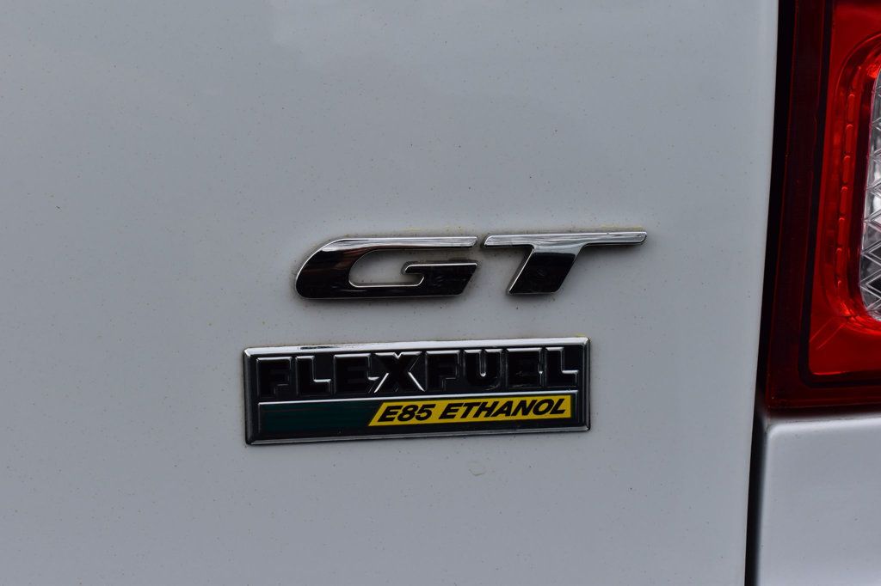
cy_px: 293
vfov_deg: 23.8
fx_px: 1394
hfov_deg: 35.1
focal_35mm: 57
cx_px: 440
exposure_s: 1/250
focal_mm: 38
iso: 400
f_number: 10
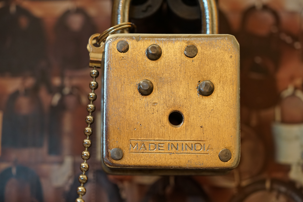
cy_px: 101
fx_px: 757
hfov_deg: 22.6
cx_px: 152
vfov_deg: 15.2
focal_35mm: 90
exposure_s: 1/100
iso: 1600
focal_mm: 90
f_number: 4
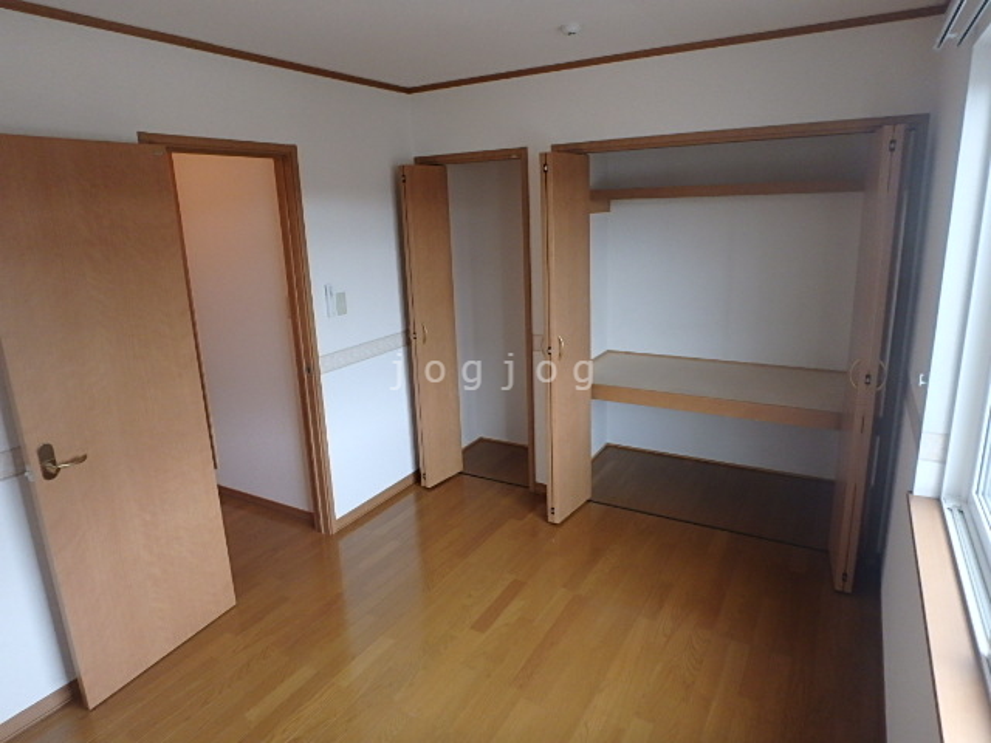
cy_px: 372
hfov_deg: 79.0
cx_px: 496
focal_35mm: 21
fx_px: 601
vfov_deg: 63.4
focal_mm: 3.7
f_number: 3.5
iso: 250
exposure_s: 1/30
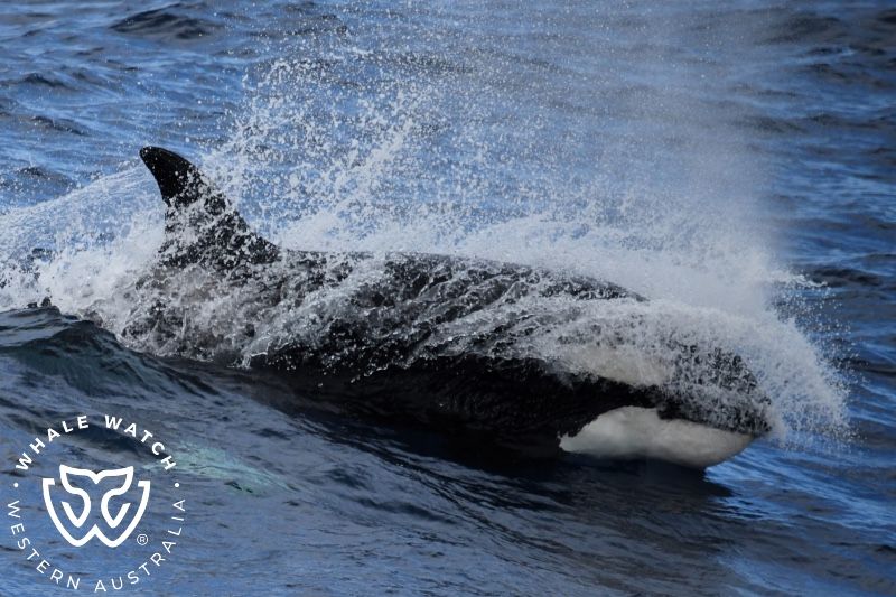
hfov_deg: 3.4
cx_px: 448
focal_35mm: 600
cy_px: 298
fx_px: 14929
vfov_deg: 2.3
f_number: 6.3
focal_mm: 600
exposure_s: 1/8000
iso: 1400
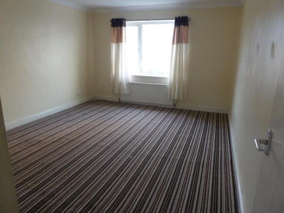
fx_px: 205
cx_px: 142
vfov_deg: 54.9
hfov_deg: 69.4
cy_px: 106
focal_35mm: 25
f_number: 3.3
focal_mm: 4.3
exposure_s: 1/25
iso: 800
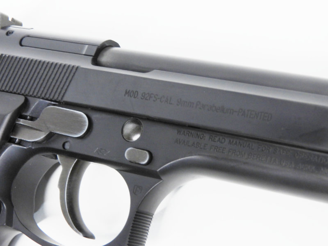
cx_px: 164
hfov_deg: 20.7
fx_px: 900
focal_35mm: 95
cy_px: 123
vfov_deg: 15.6
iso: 200
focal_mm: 17
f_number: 5.3
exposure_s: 1/20
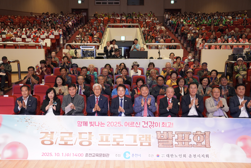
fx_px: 223
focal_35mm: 32
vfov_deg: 41.1
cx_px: 126
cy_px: 84
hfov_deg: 58.7
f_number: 4.5
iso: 3200
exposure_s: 1/125
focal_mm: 32
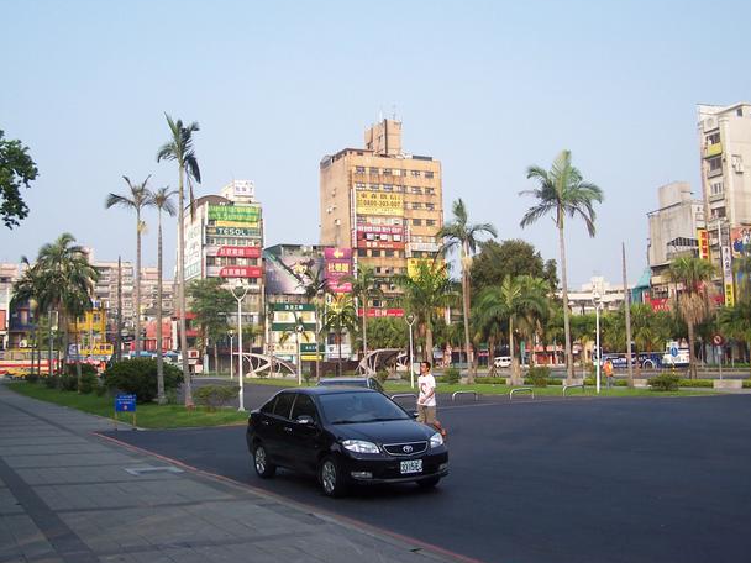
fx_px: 868
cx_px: 374
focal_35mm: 40
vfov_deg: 36.0
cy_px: 278
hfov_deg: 46.8
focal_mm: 6.3
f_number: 2.8
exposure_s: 1/500
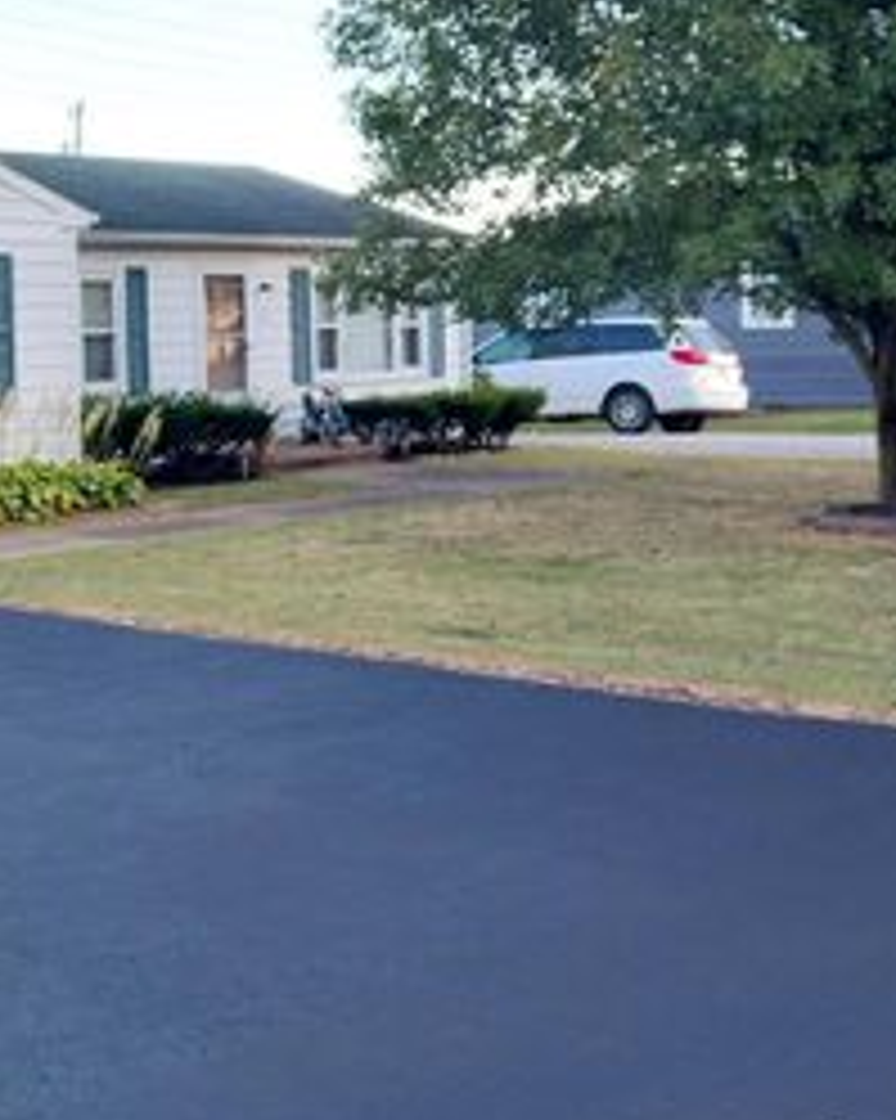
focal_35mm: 51
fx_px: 1692
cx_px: -180
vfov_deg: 36.4
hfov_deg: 26.4
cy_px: 398
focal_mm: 4
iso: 40
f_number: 1.8
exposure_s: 1/60
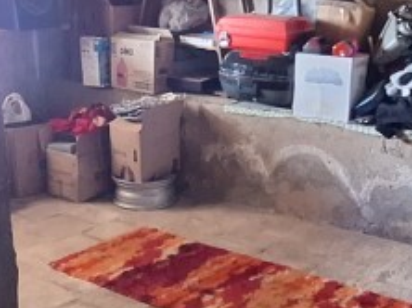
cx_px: 186
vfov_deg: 24.3
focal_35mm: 60
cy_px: 117
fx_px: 713
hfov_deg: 32.2
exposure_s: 1/20
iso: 500
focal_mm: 1.74
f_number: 2.2
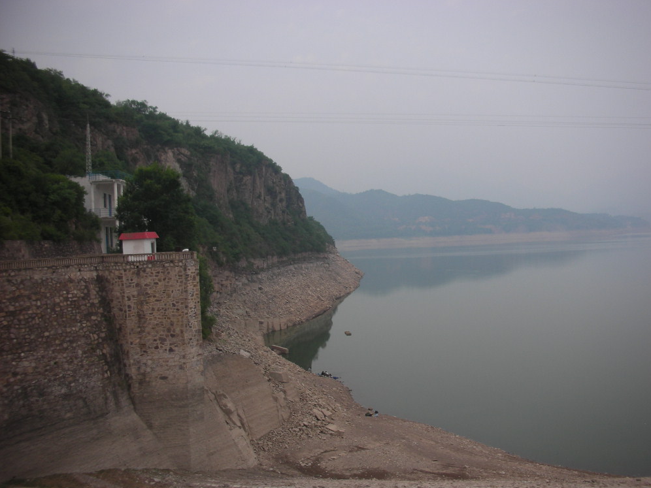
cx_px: 334
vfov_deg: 39.7
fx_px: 677
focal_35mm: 36
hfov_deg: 51.3
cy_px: 246
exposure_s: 1/184
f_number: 3
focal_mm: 5.8
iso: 50
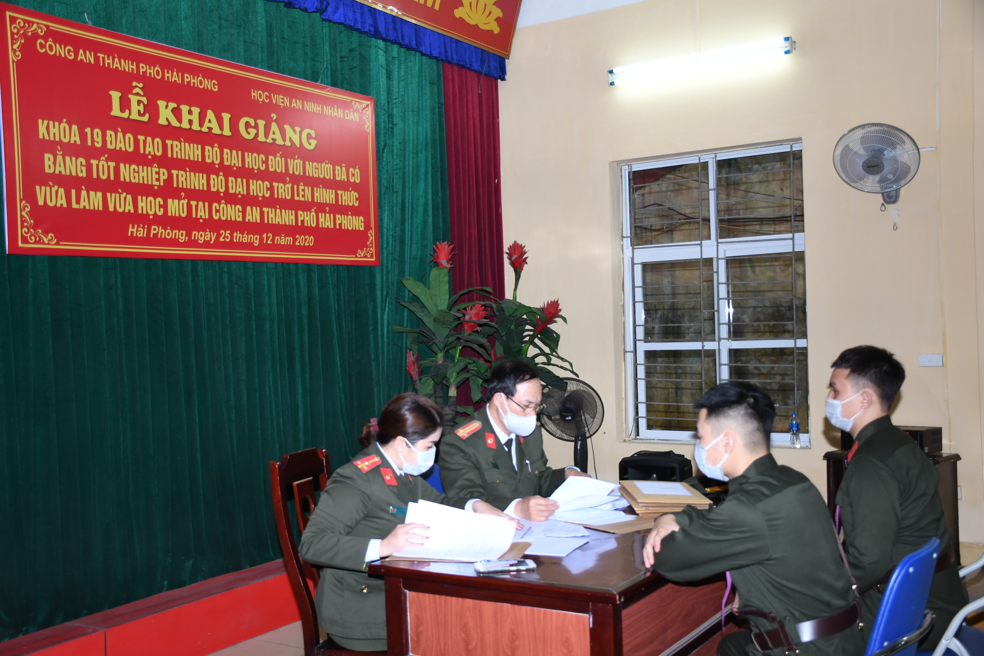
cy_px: 328
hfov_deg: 49.6
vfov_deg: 34.2
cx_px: 492
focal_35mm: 39
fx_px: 1066
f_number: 3.8
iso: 500
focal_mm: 26
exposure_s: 1/200
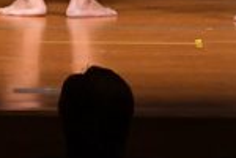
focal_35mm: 1047
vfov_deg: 1.3
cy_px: -194
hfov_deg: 2.0
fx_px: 6863
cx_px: -76
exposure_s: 1/400
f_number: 5.6
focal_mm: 135
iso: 5000
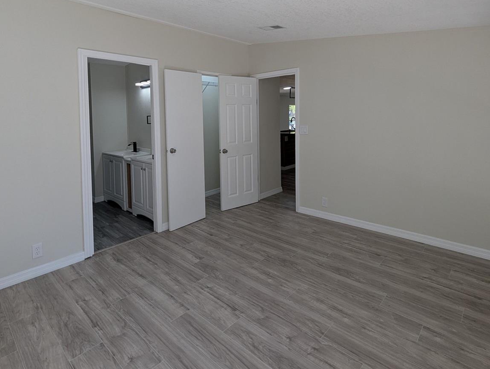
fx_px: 255
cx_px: 217
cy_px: 123
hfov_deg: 87.3
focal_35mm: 18
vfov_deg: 69.7
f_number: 2.2
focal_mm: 1.95
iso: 47
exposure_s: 1/107
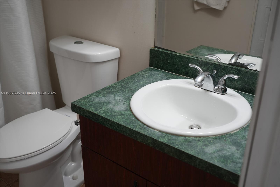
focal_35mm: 38
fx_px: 295
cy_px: 94
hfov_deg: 50.7
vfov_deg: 35.0
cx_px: 140
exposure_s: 1/160
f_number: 4
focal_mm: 38
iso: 800
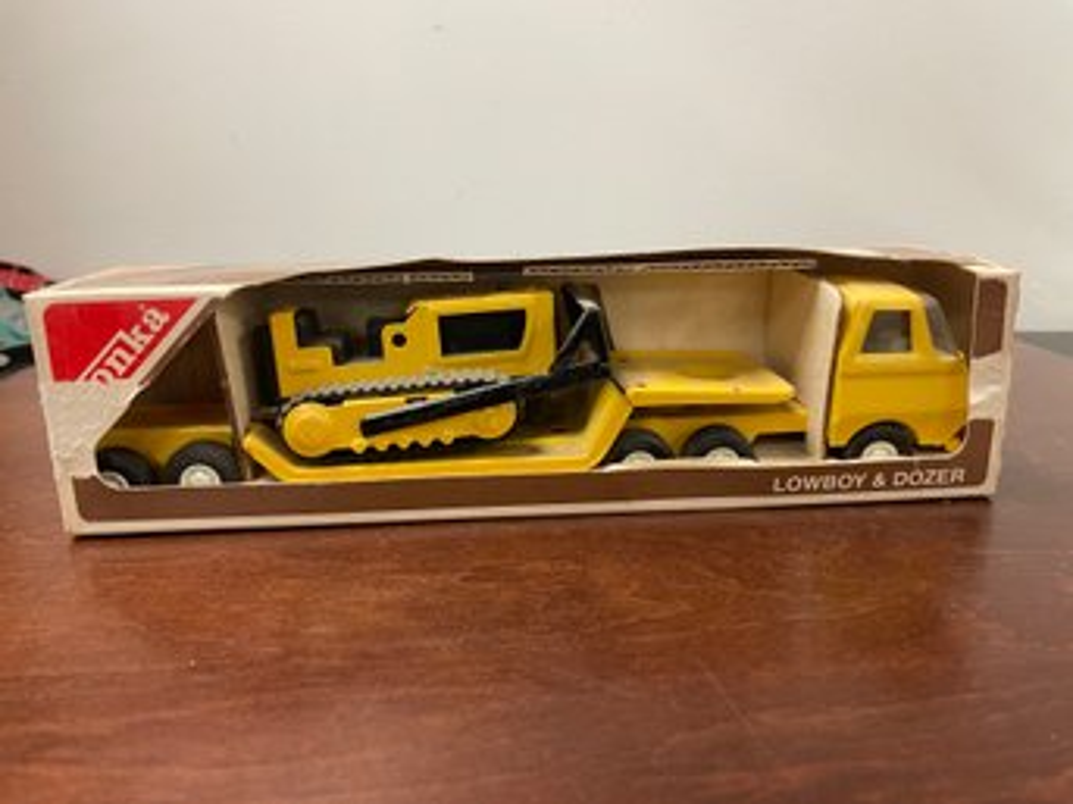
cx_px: 536
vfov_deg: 53.0
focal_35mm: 26
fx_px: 806
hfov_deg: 67.3
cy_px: 402
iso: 160
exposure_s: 1/60
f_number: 1.6
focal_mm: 4.2
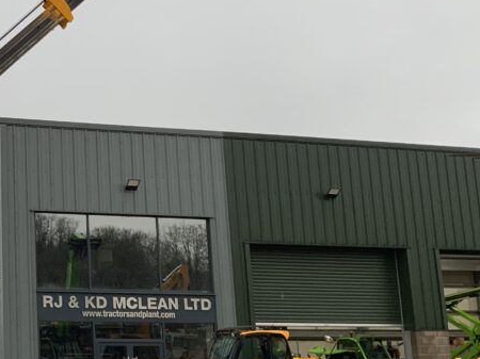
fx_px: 915
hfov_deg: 27.0
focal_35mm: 66
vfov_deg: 22.2
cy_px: 158
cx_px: -49
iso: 50
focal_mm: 3
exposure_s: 1/122
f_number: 1.8
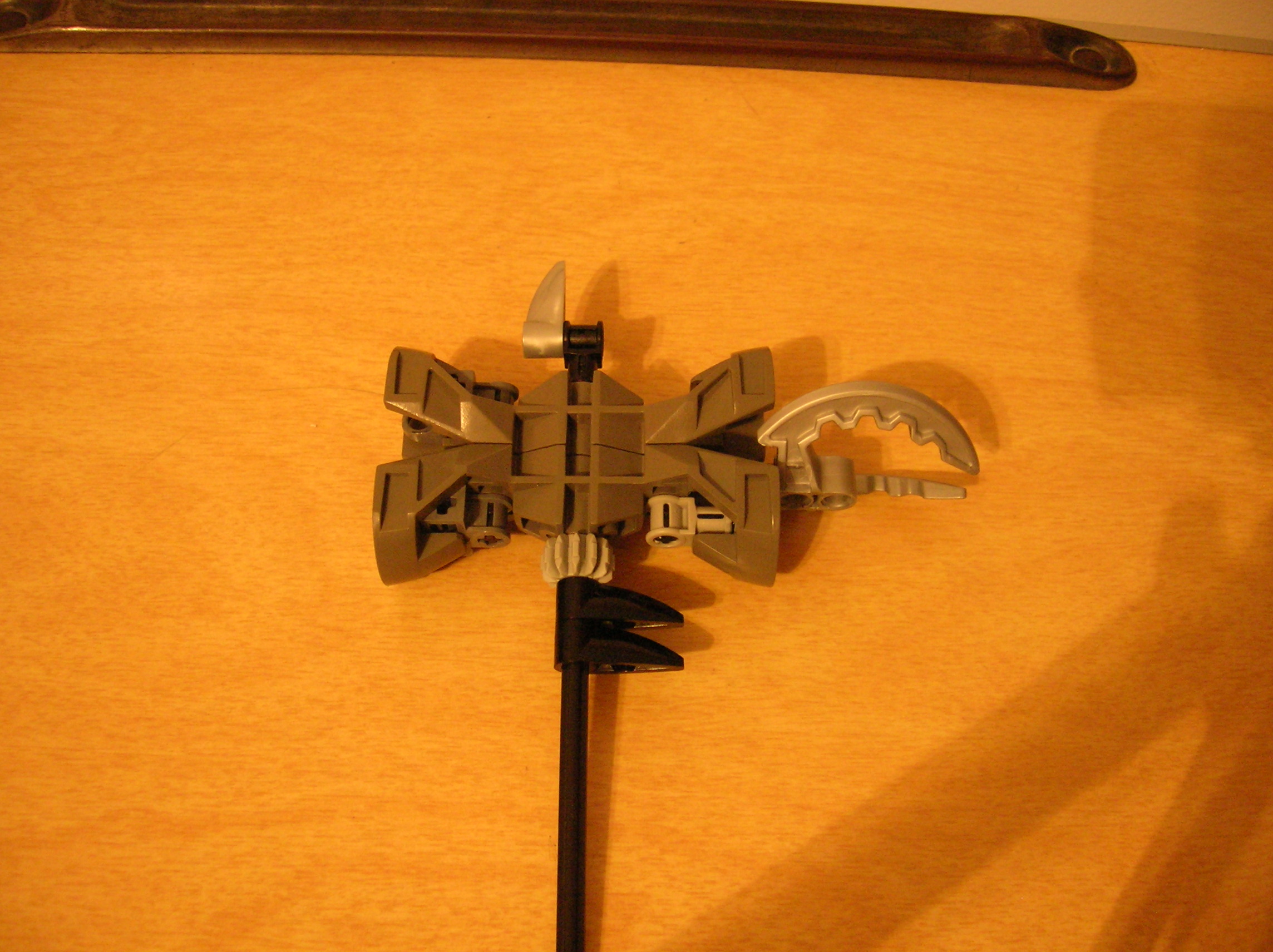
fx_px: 1249
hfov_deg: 54.0
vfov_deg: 41.7
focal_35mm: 34
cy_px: 476
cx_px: 636
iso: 200
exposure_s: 1/3.3
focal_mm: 5.7
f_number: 2.9
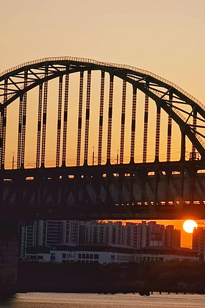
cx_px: 85
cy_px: 195
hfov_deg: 8.3
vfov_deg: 12.4
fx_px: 1409
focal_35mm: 165
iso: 50
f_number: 2.67
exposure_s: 1/909
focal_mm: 22.48
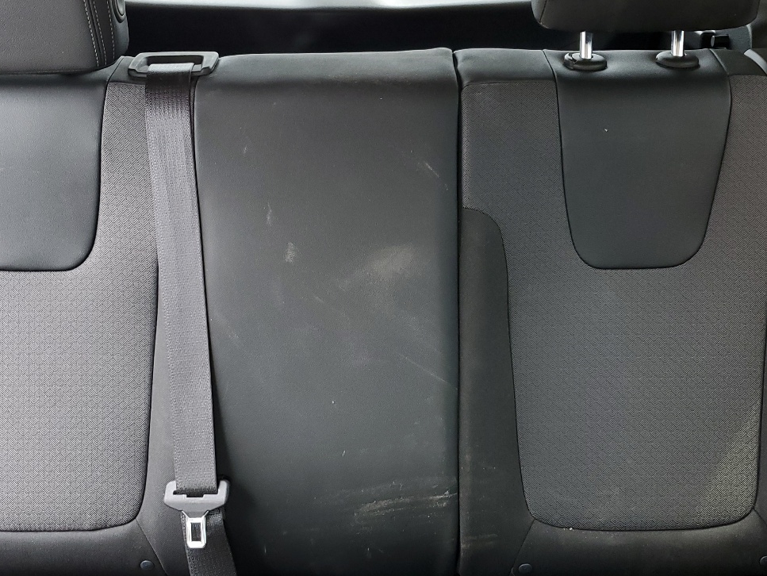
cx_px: 374
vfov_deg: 33.6
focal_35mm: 43
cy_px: 323
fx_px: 953
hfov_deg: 43.8
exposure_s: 1/120
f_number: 1.5
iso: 84
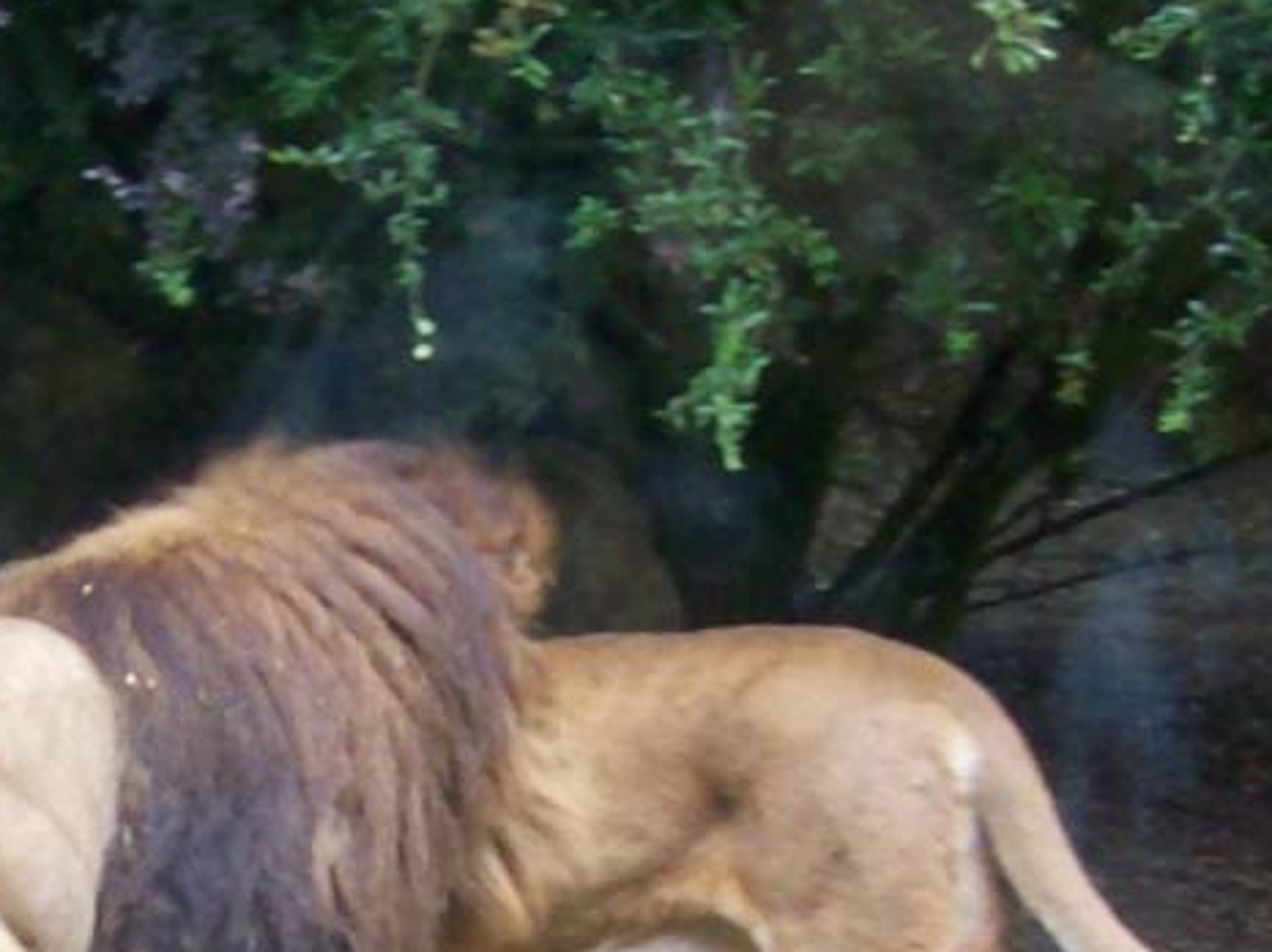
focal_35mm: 124
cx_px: 137
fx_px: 4553
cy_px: 782
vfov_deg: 11.9
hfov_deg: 15.7
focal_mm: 6
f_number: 2.7
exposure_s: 1/64
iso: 125
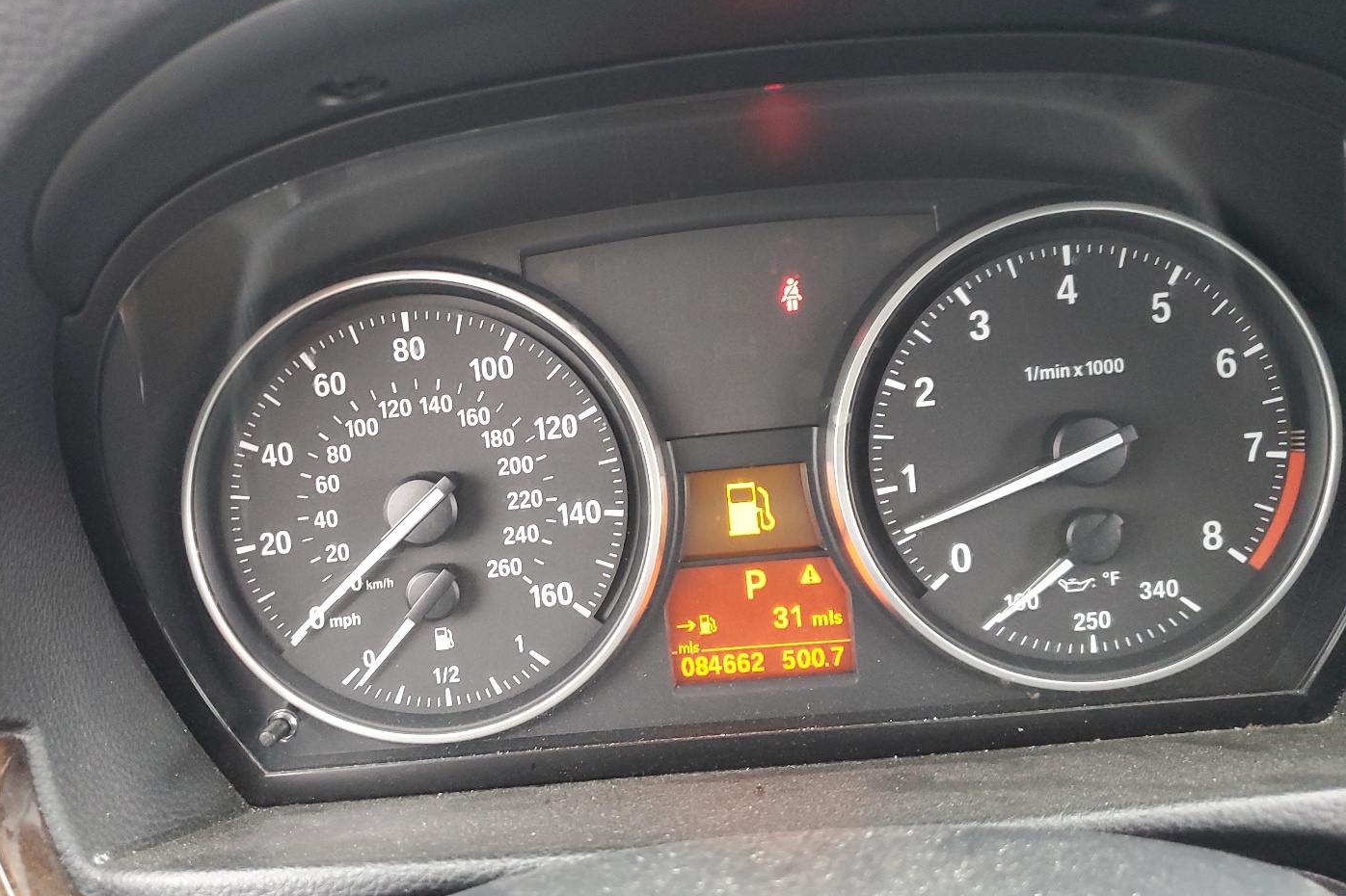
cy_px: 418
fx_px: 1159
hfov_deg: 60.2
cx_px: 629
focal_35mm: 31
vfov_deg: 42.3
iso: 252
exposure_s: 1/60.2
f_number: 1.5
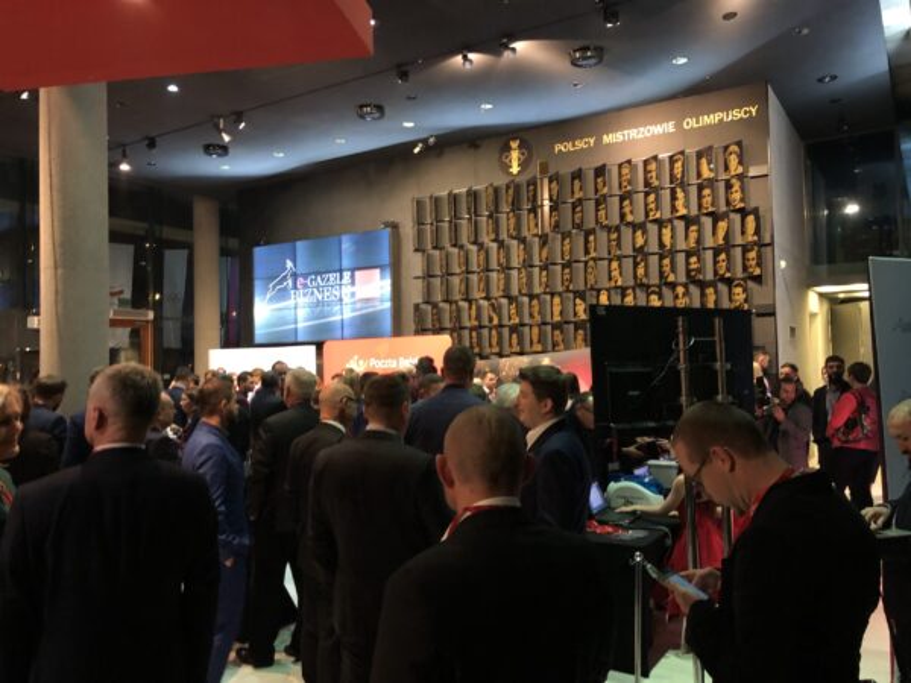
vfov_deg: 49.7
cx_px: 456
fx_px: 737
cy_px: 342
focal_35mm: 28
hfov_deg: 63.4
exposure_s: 1/9
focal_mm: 4
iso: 100
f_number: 1.8
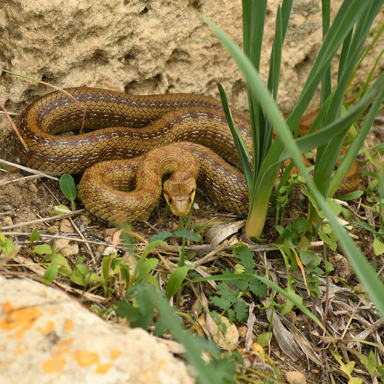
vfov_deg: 6.5
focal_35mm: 269
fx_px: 3376
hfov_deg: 6.5
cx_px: 168
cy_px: 191
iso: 250
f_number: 8
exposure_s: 1/100
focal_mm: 140
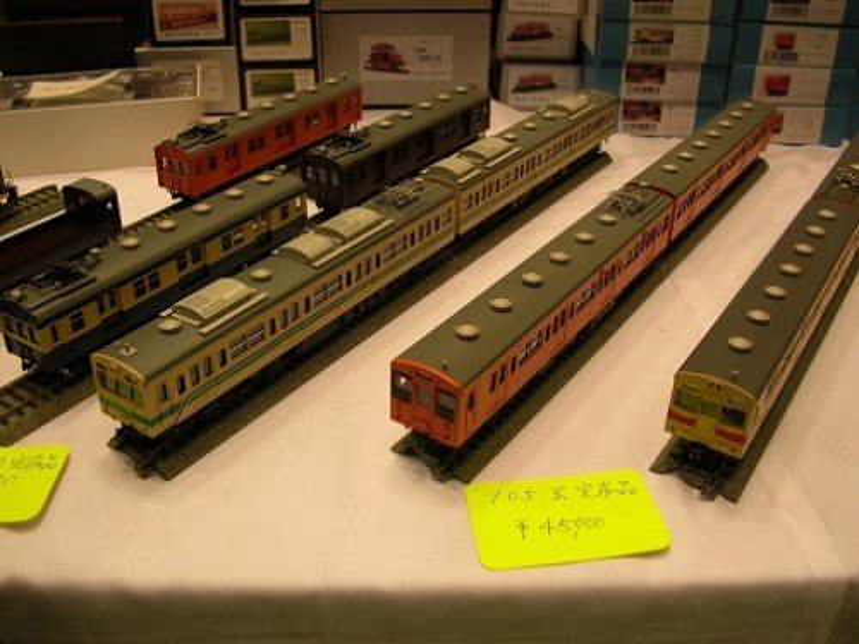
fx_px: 869
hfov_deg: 52.6
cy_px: 322
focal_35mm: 35
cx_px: 430
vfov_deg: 40.7
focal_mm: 5.8
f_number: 2.8
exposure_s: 1/32.5
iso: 50
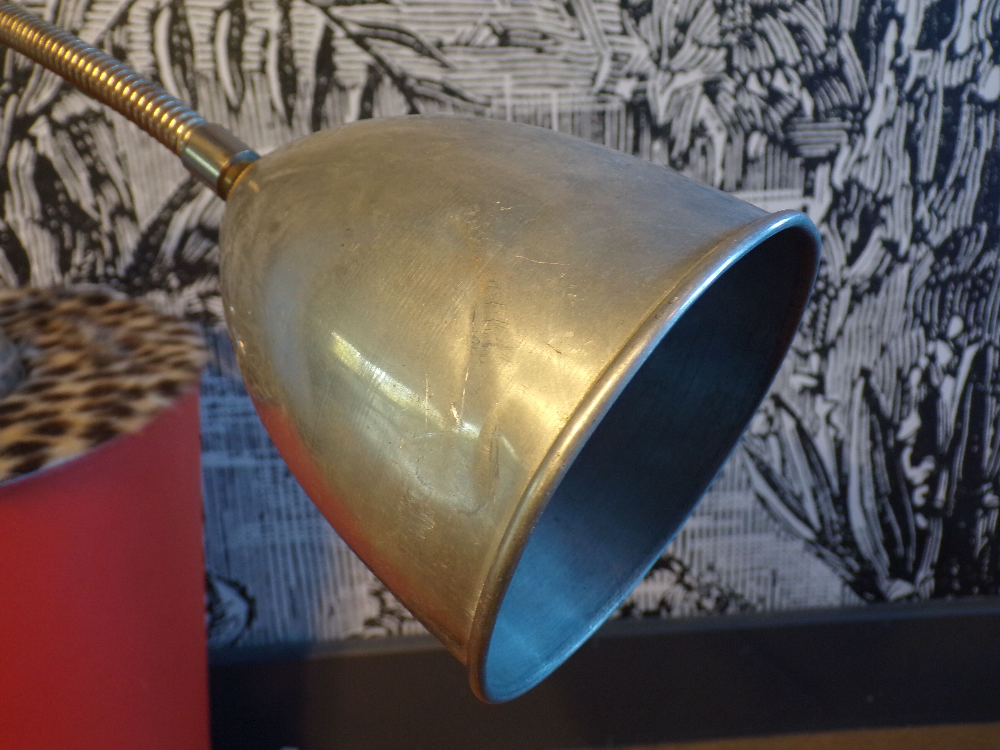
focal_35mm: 32
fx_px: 924
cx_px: 500
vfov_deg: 44.2
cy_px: 375
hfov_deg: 56.8
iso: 200
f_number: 3.2
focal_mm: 5.8
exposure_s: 1/25
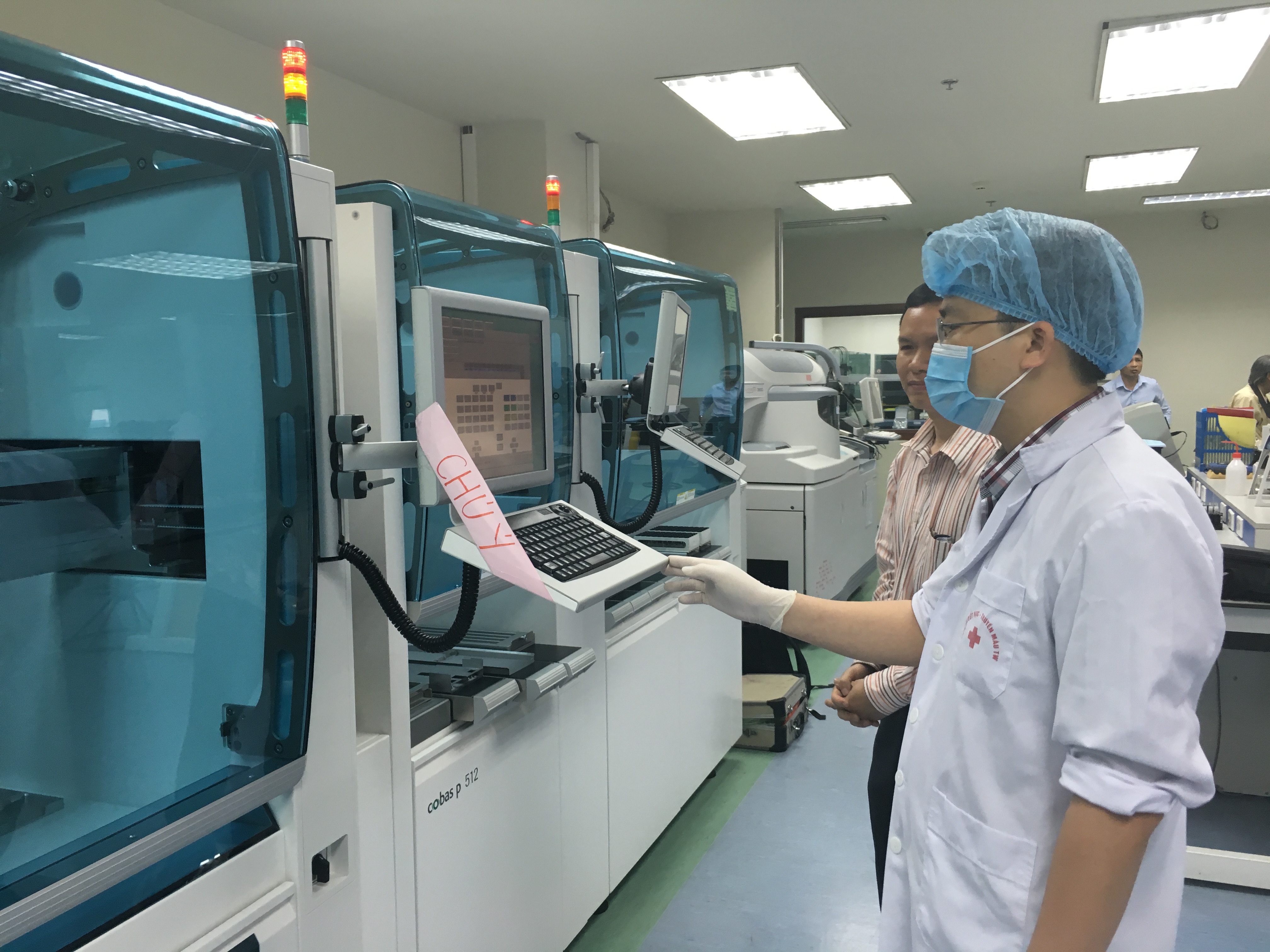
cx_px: 635
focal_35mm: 29
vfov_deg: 48.2
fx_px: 1064
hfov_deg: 61.7
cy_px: 476
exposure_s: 1/33
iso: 64
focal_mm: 4.15
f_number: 2.2
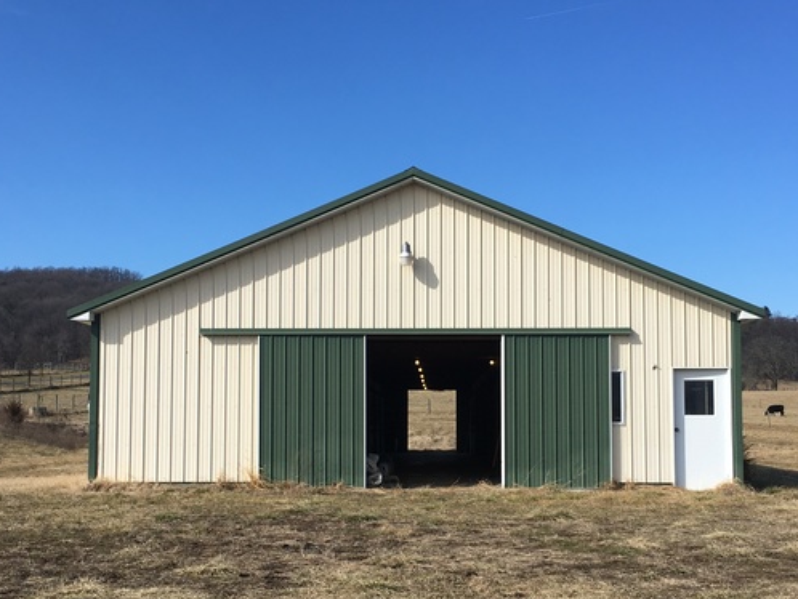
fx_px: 1038
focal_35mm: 45
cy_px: 362
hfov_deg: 42.0
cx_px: 417
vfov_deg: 32.1
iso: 25
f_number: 2.2
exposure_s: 1/1637
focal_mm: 4.15
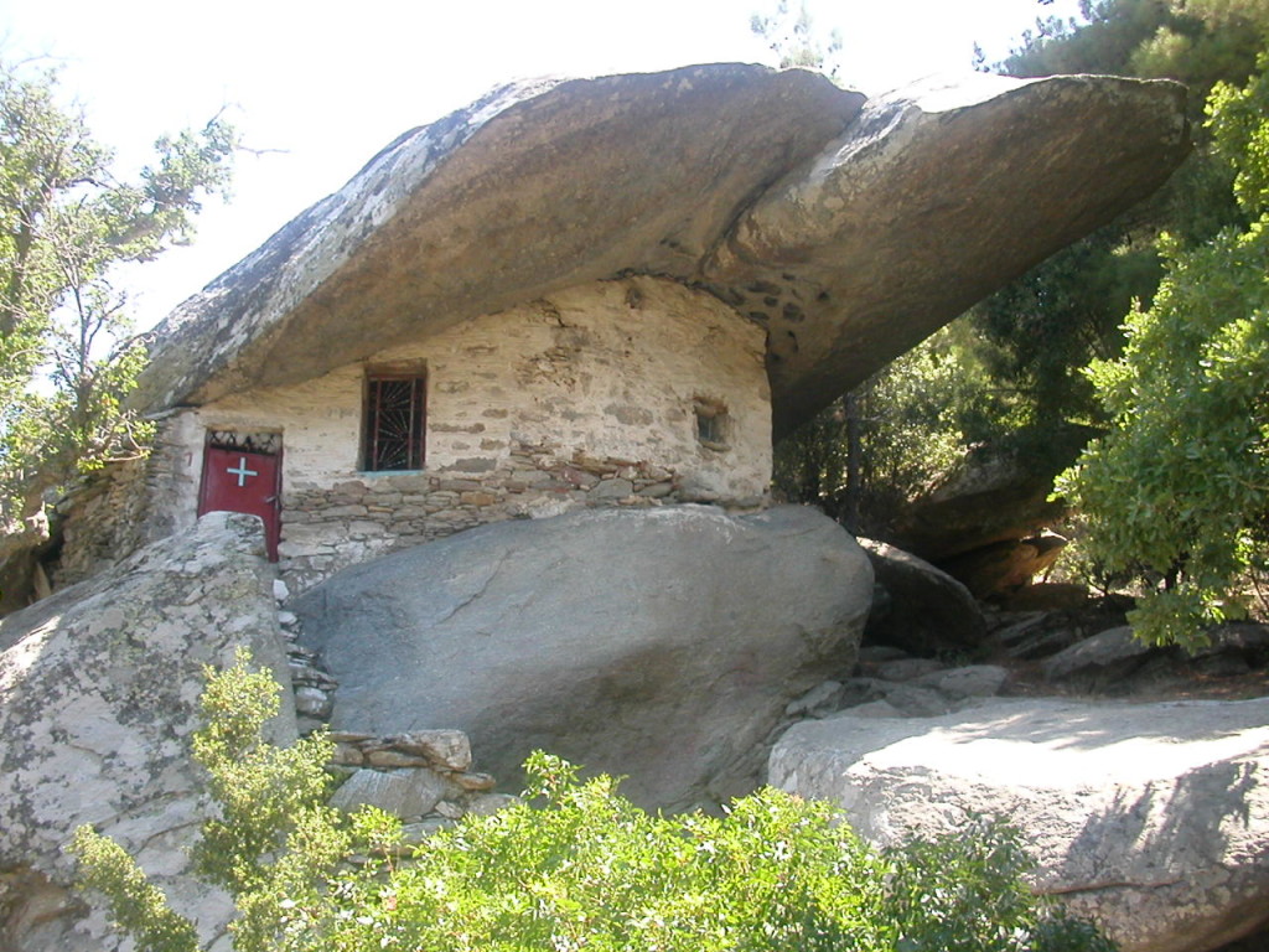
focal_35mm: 37
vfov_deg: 38.7
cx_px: 634
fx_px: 1356
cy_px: 476
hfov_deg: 50.1
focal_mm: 5.6
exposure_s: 1/238
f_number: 2.7
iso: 100
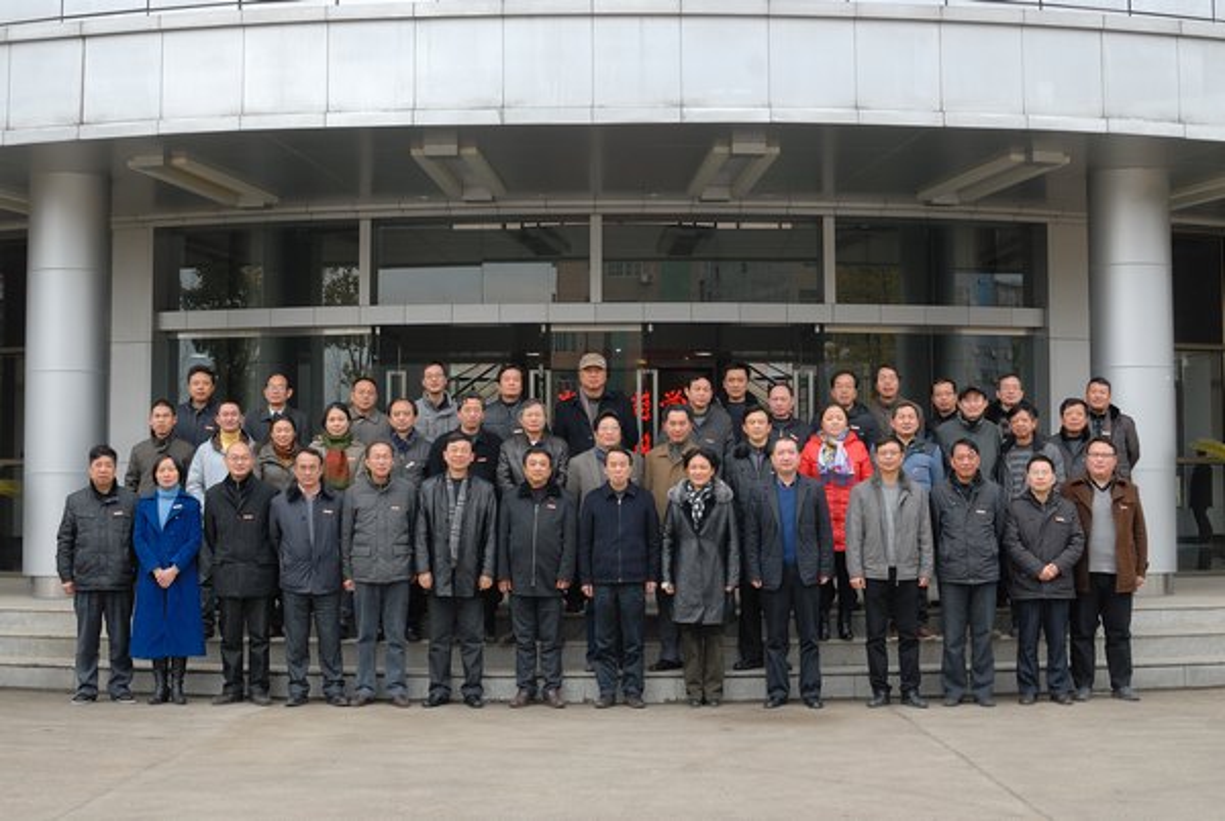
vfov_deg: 25.8
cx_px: 612
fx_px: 1789
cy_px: 410
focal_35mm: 52
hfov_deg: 37.8
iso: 200
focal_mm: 35
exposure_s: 1/80
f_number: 6.3
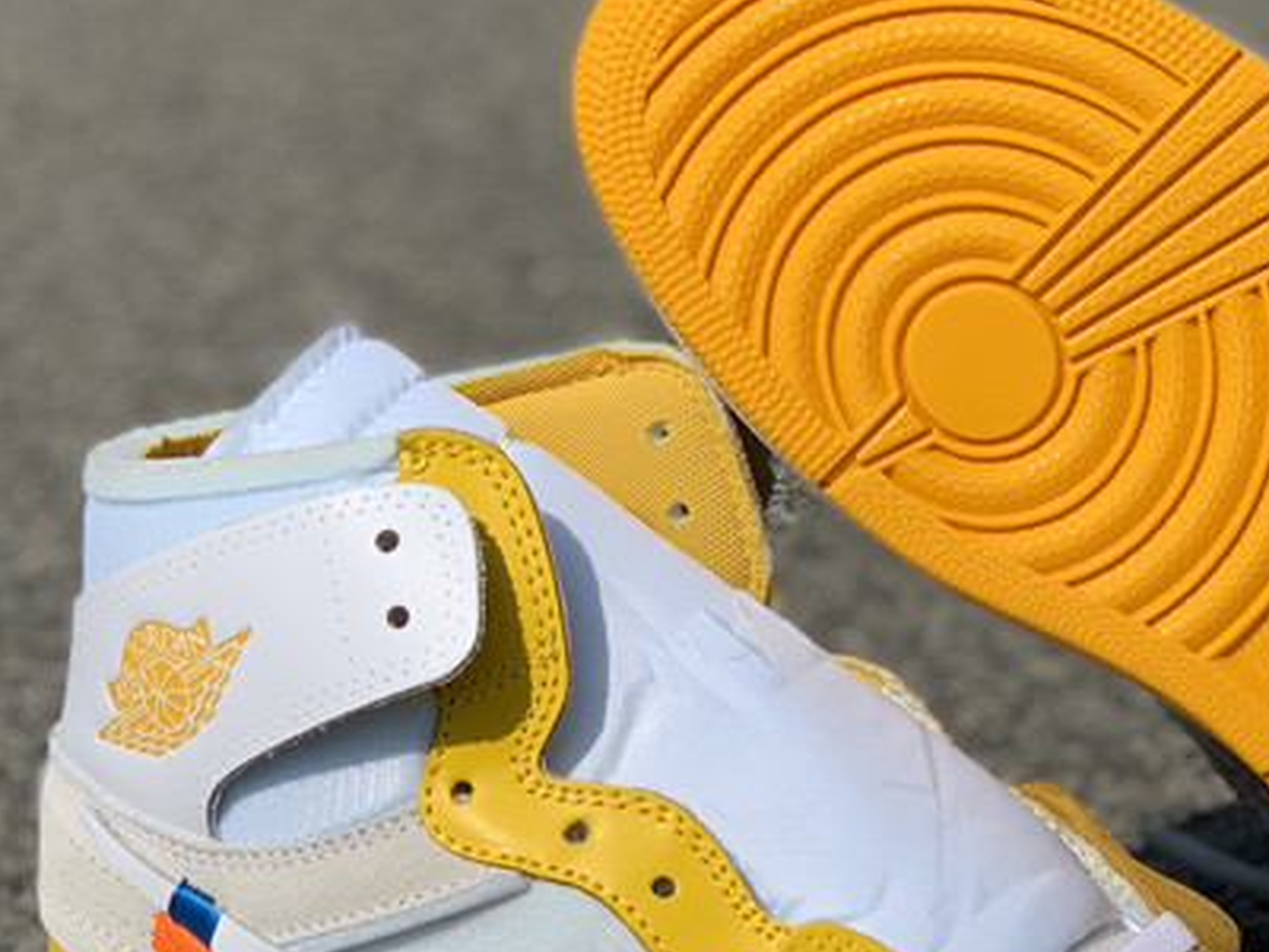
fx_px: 3813
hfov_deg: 18.8
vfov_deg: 14.2
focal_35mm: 104
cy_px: 668
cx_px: 958
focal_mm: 6
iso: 16
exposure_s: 1/2817
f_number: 2.4
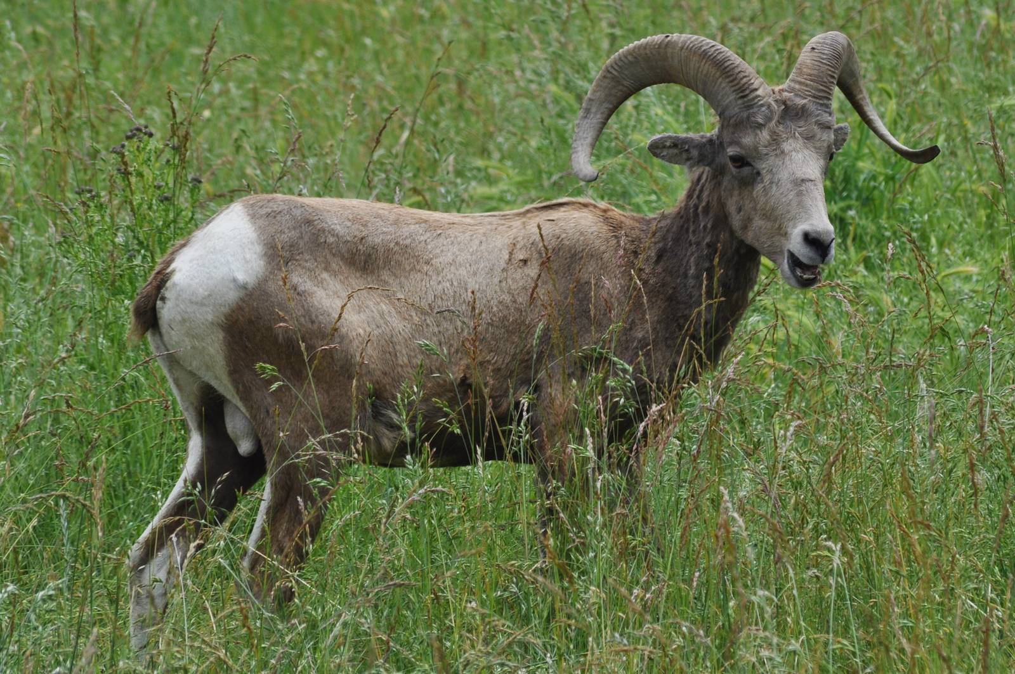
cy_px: 337
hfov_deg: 5.1
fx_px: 11406
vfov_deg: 3.4
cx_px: 508
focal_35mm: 405
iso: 200
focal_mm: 270
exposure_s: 1/500
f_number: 8
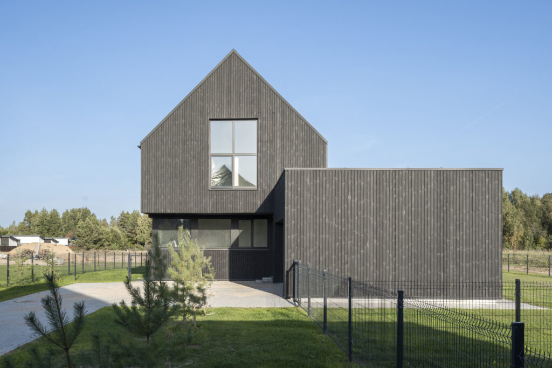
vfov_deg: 37.9
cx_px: 276
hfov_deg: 54.4
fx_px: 537
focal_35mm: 35
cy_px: 184
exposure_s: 1/250
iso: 100
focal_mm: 35
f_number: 8
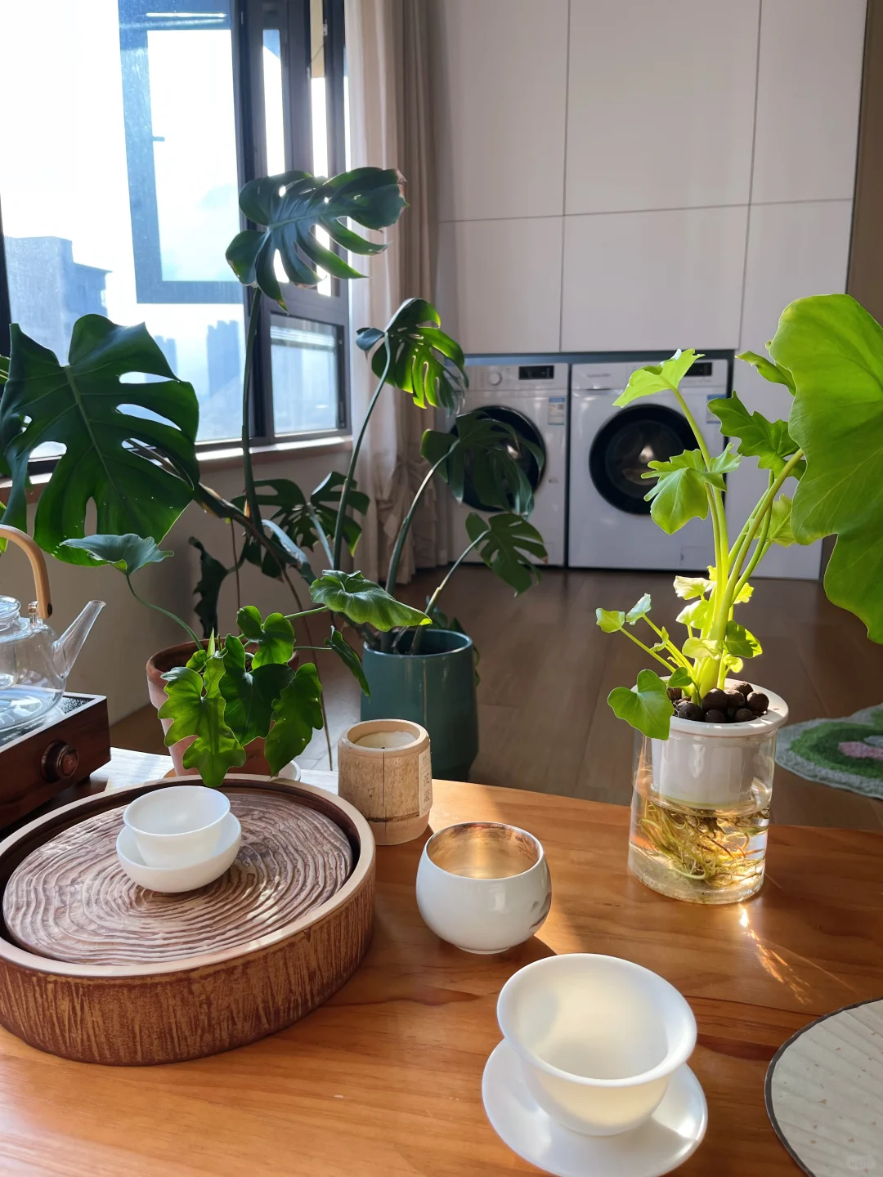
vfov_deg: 67.3
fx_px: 884
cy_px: 588
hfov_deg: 53.1
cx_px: 442
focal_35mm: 26
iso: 50
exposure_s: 1/177
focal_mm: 5.1
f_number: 1.6
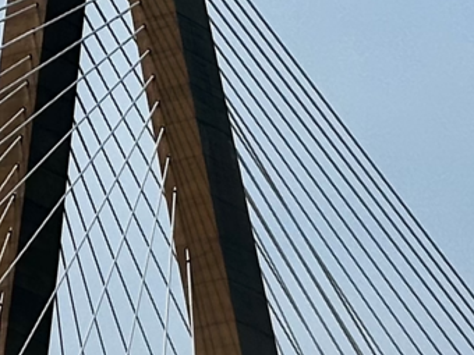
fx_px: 3903
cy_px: 661
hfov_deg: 6.9
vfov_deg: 5.1
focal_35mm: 285
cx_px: 616
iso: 64
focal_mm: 6.86
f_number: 1.78
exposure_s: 1/1751
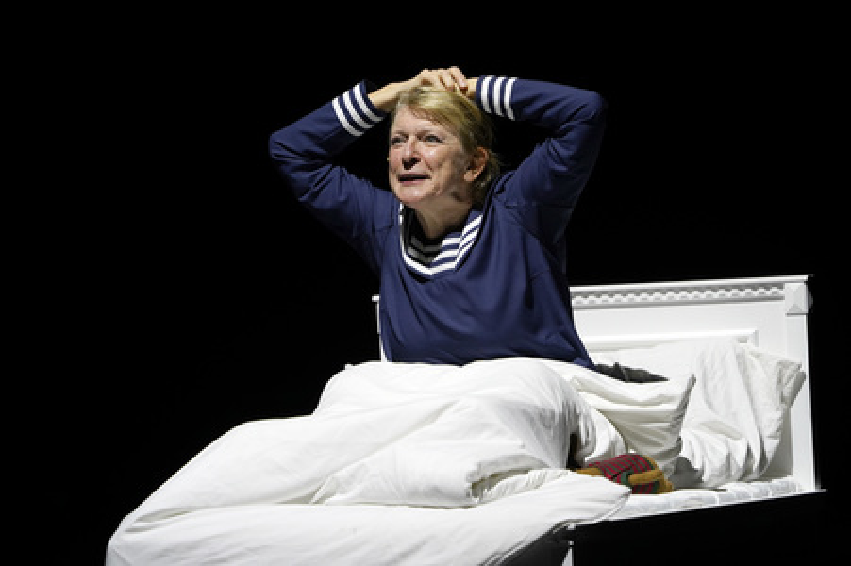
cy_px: 283
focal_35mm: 422
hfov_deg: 4.9
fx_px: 9968
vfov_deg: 3.3
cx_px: 426
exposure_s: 1/400
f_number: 7.1
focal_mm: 422
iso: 1600
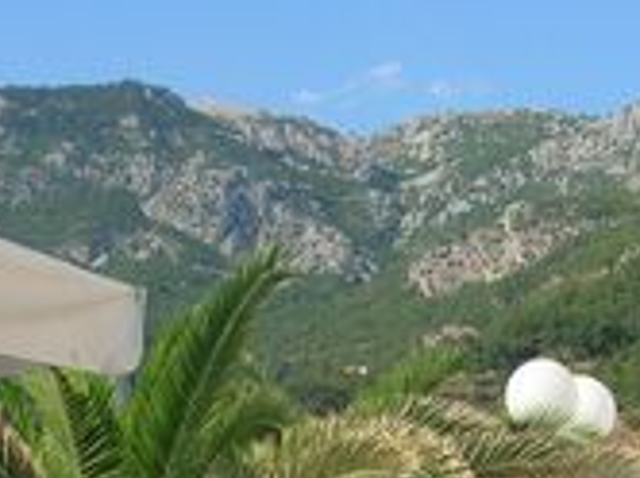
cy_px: 503
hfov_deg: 18.8
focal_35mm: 104
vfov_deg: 13.9
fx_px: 1920
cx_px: 463
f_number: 4.9
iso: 71
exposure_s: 1/389
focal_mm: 6
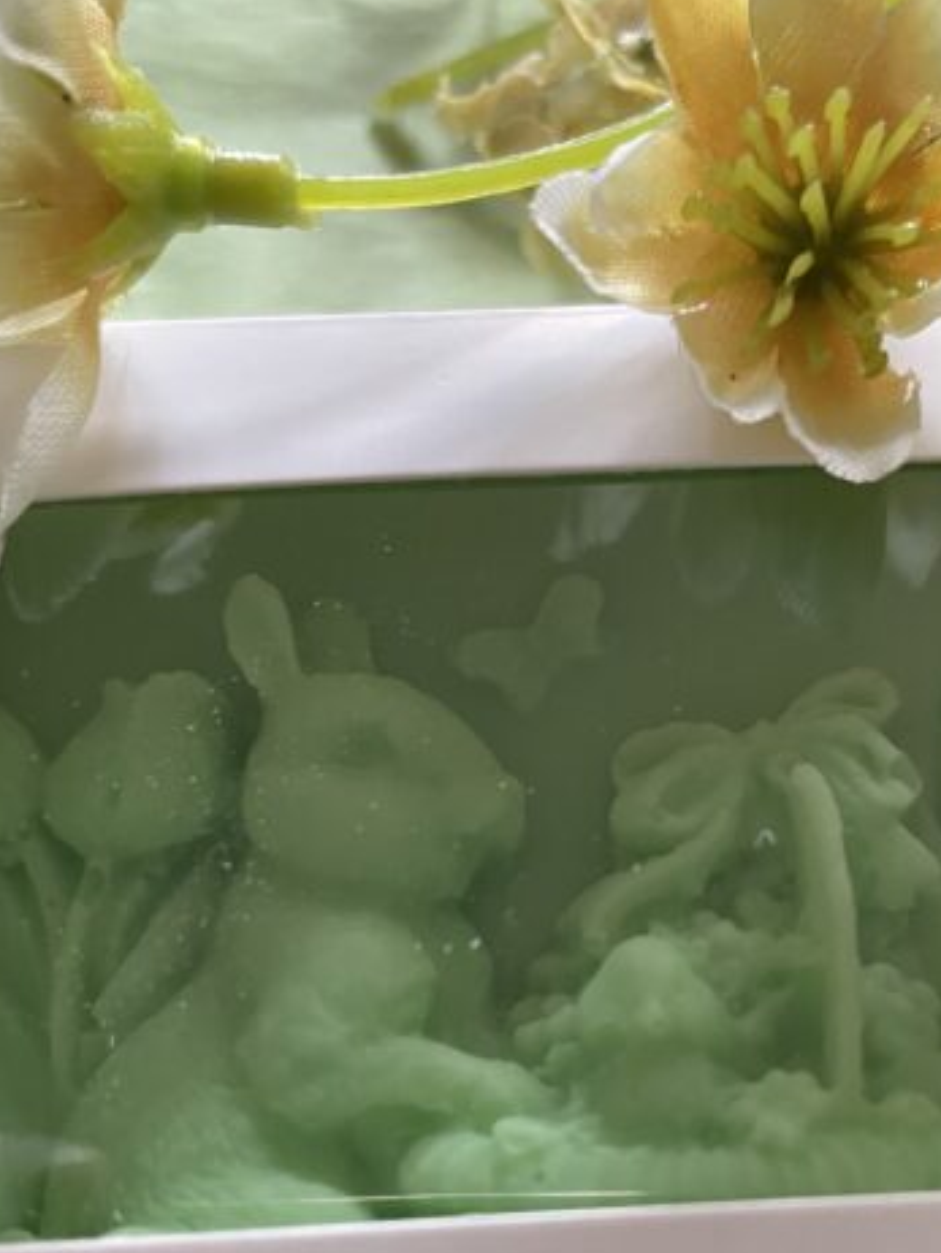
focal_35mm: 45
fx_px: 1630
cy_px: 797
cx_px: 616
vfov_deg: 41.7
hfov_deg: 32.0
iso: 400
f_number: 1.6
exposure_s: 1/60
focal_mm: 4.2
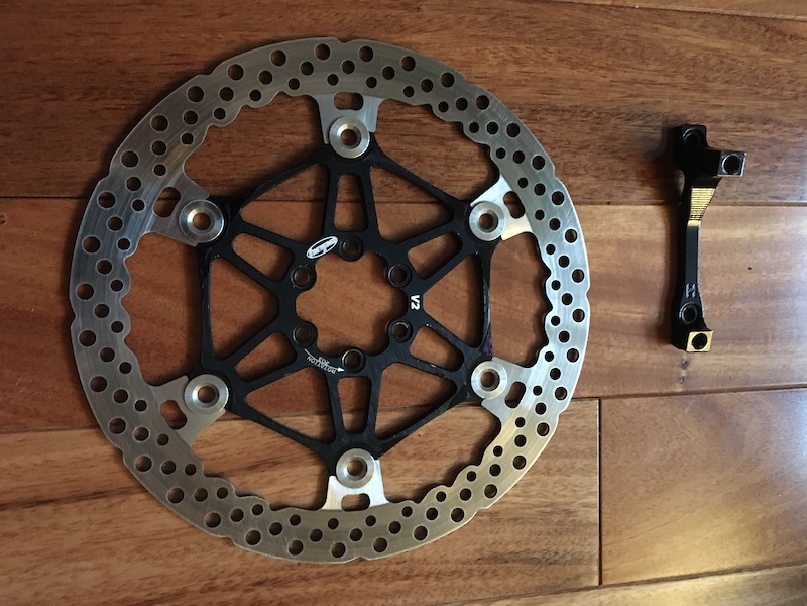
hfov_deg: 61.7
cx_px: 404
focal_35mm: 29
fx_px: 676
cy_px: 303
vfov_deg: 48.2
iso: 500
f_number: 2.2
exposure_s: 1/15
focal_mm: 4.15
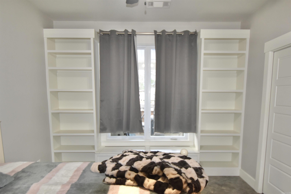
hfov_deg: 81.2
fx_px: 170
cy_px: 97
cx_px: 146
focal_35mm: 21
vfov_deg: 59.5
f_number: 4
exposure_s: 1/60
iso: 900
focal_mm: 14
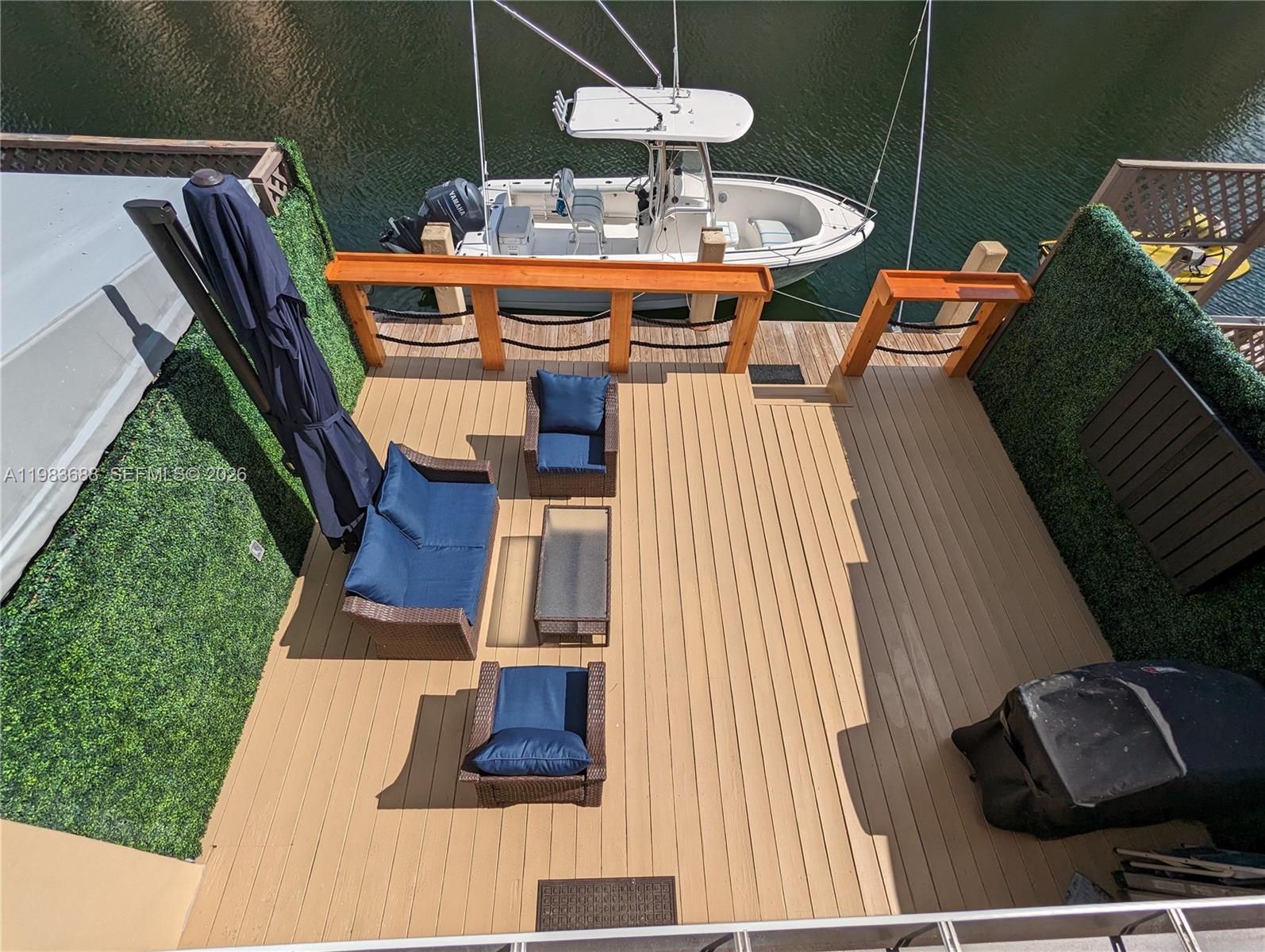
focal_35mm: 16
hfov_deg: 94.4
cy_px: 476
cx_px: 632
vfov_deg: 78.2
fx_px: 585
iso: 43
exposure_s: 1/3003
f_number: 2.2
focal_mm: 2.35
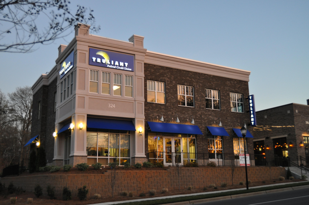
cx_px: 154
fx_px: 334
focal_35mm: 39
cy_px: 102
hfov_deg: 49.6
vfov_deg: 34.1
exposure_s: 1/60
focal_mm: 26
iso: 800
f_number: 4
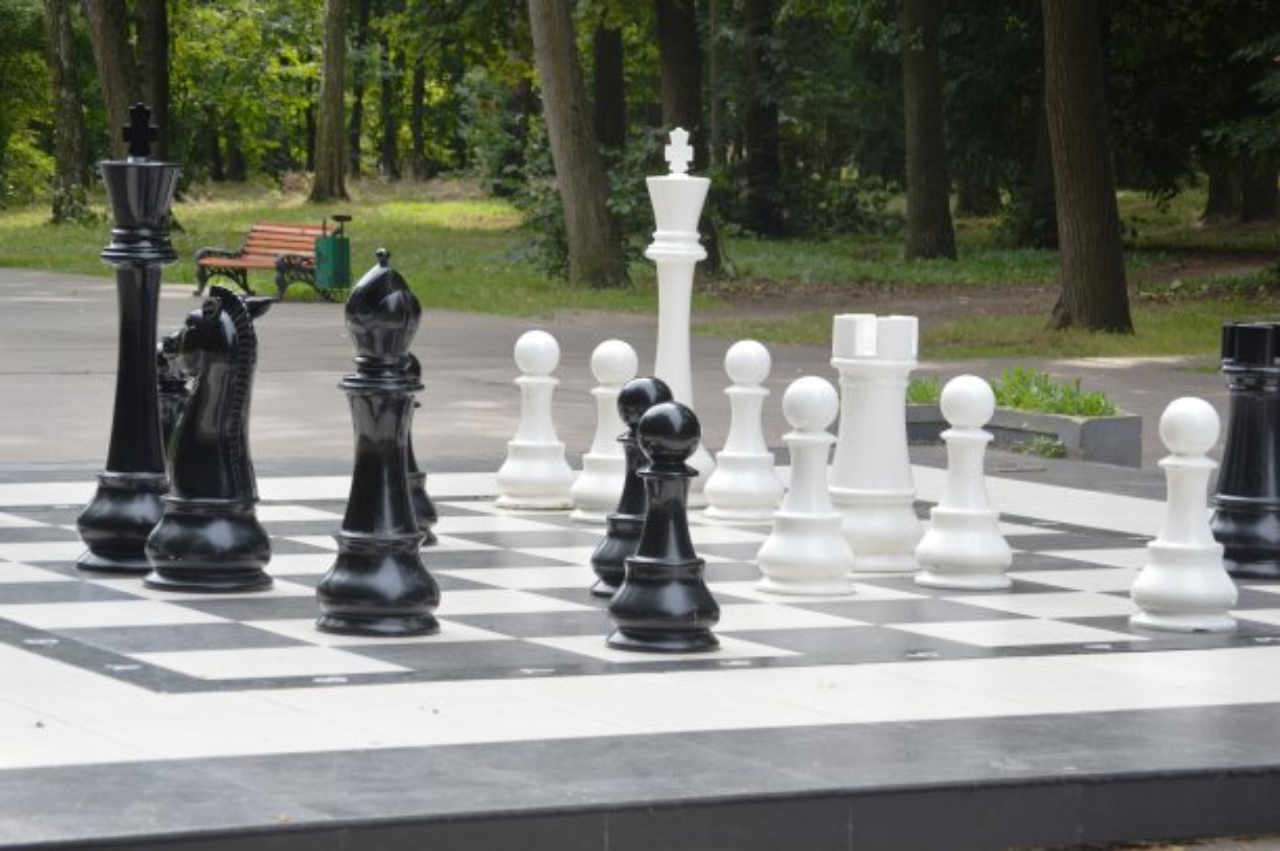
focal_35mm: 105
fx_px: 3730
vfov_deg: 13.0
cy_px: 426
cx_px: 640
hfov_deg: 19.5
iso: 200
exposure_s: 1/125
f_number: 8
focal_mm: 70
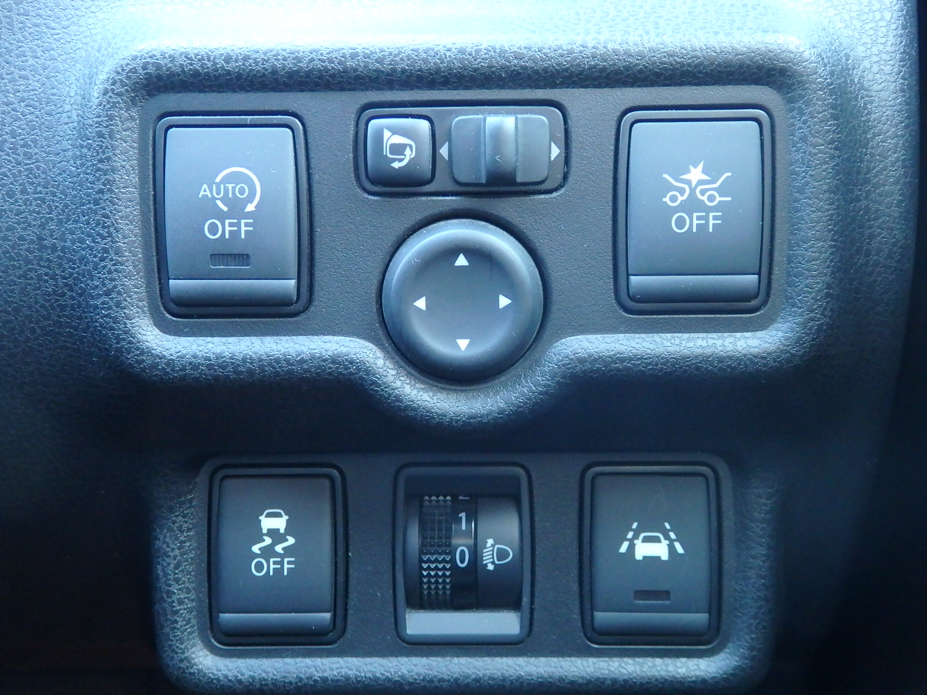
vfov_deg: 36.0
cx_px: 464
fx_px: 1071
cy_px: 348
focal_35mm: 40
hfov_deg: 46.8
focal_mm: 7.3
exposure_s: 1/13
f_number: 3.7
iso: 800
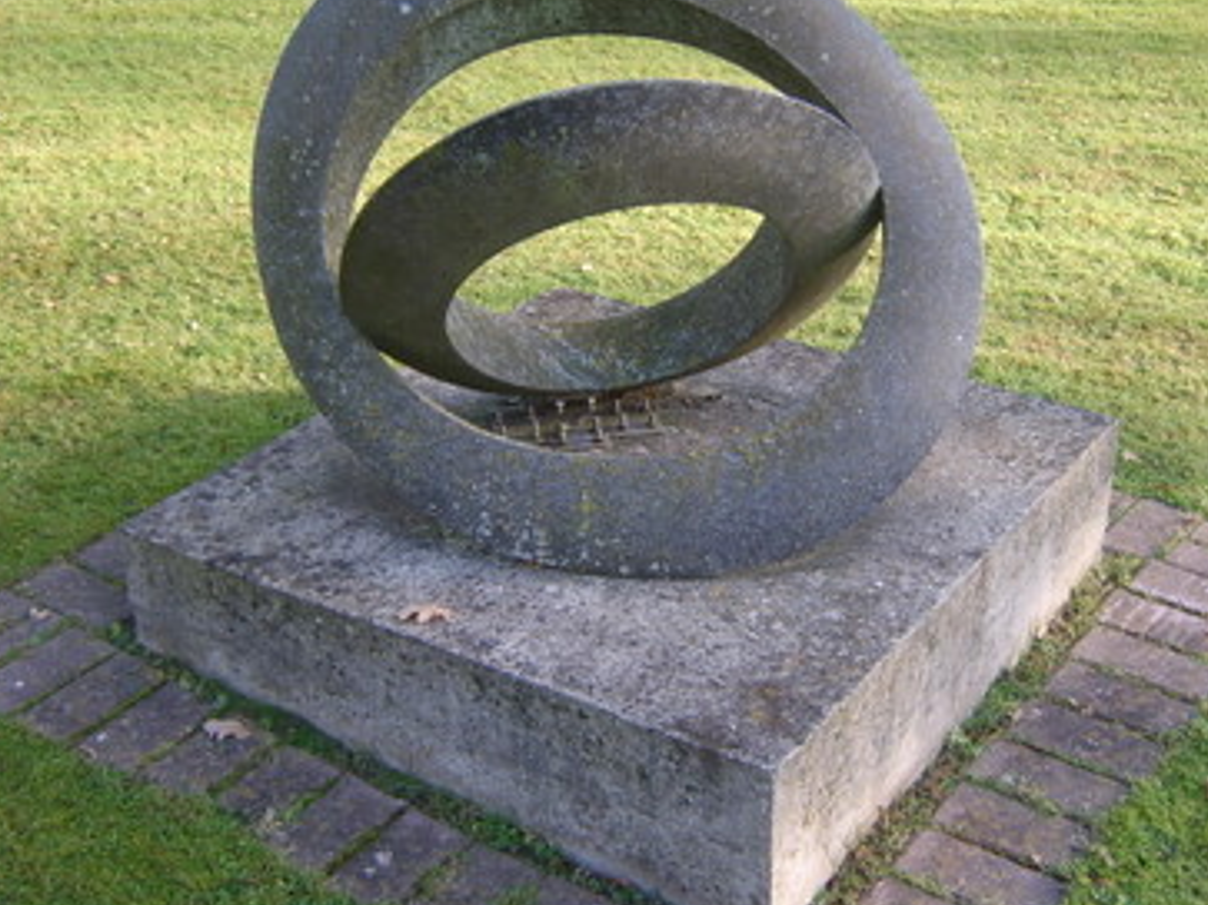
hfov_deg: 45.8
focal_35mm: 41
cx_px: 592
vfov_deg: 35.1
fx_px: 1430
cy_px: 439
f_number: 2.7
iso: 71
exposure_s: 1/114
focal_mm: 8.13
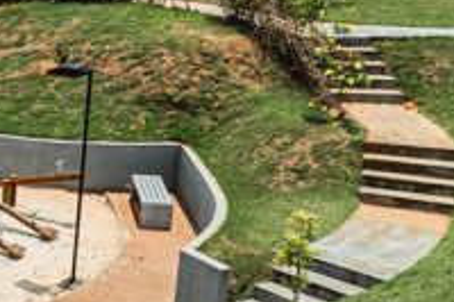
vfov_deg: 15.9
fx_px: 1084
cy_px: 135
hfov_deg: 20.0
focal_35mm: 86
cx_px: -252
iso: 100
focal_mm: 12.29
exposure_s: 1/100
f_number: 2.8
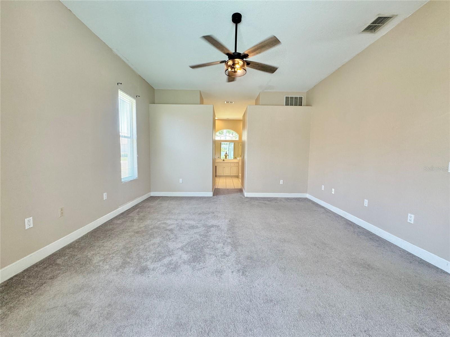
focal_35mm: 14
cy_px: 168
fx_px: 182
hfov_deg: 102.1
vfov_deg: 85.7
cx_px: 225
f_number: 2.2
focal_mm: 2.22
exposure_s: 1/120
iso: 160
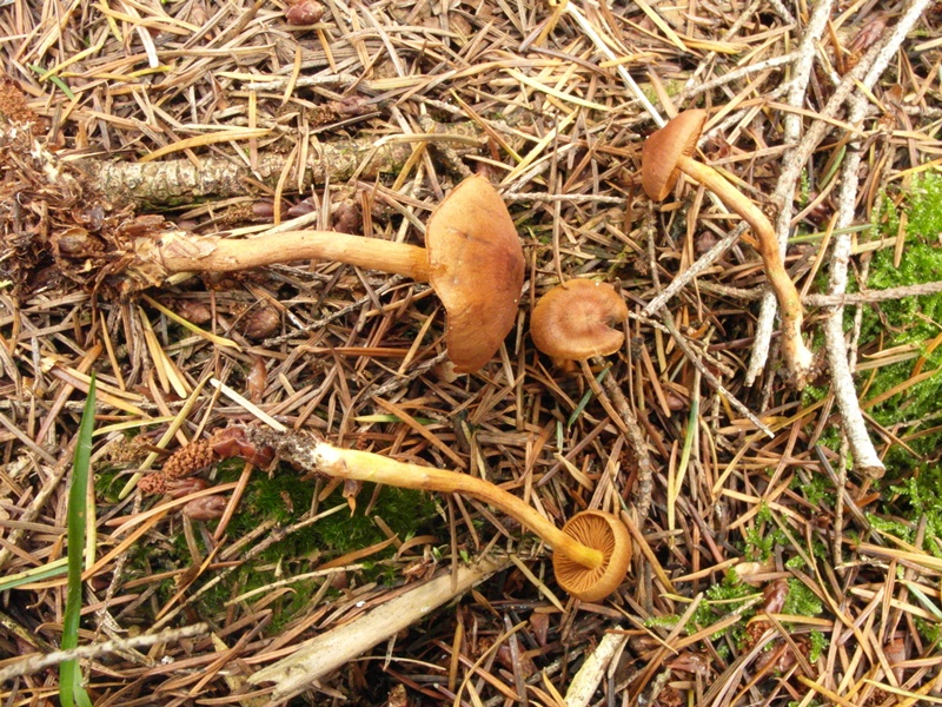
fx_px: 816
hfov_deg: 60.0
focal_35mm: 30
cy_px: 354
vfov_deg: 46.8
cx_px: 471
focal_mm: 6.5
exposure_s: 1/30
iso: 800
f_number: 7
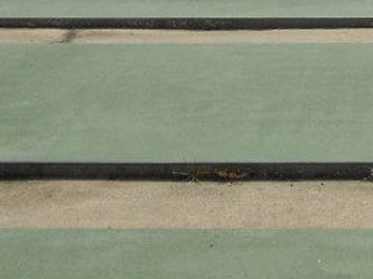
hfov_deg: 16.7
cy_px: -129
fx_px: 1260
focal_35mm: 117
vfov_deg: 12.1
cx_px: 317
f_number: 6.7
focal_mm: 5.2
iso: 125
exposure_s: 1/640
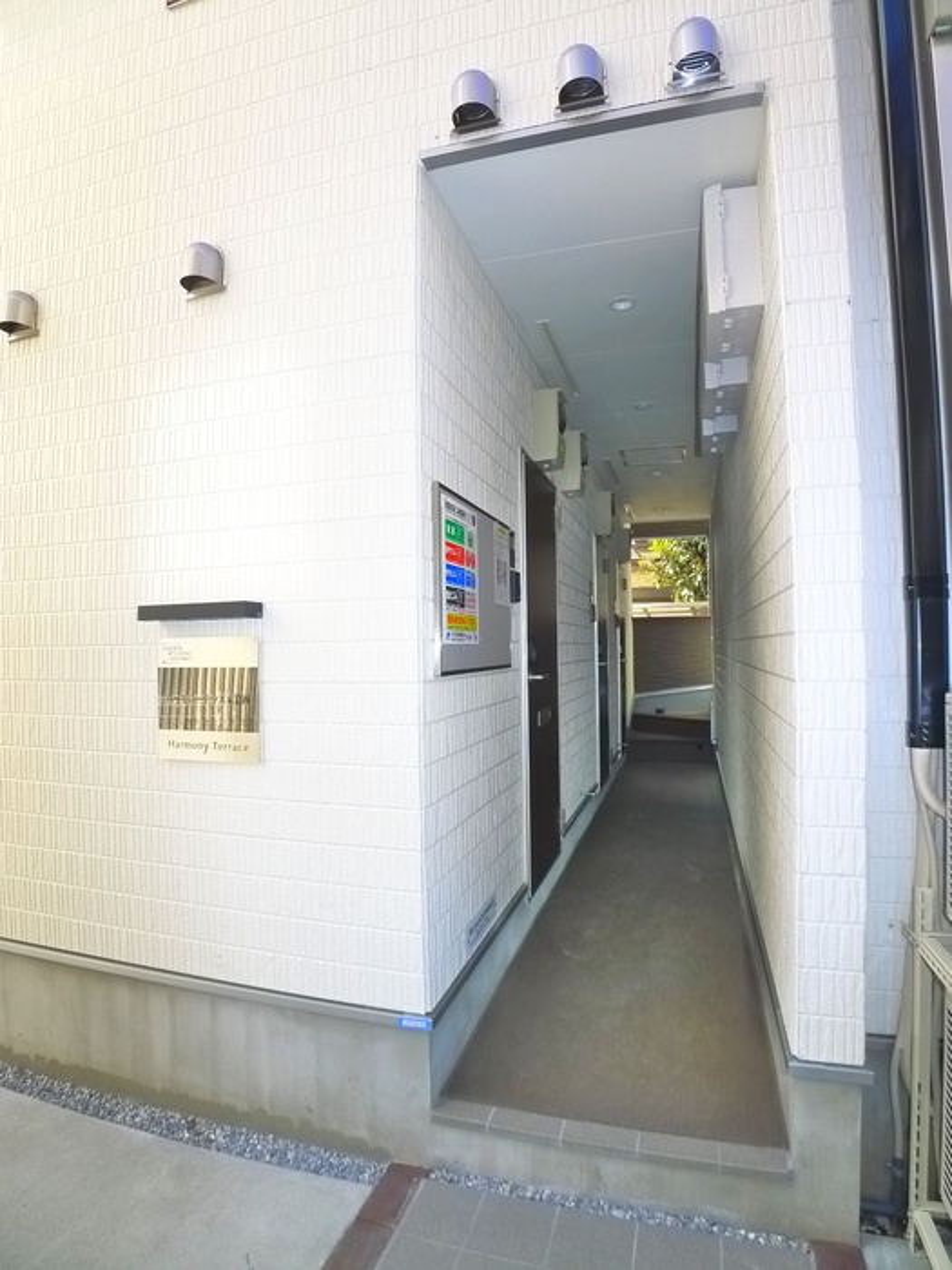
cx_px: 476
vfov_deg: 71.6
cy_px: 635
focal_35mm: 24
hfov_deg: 56.8
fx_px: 880
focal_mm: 5.1
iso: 400
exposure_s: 1/320
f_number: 2.8
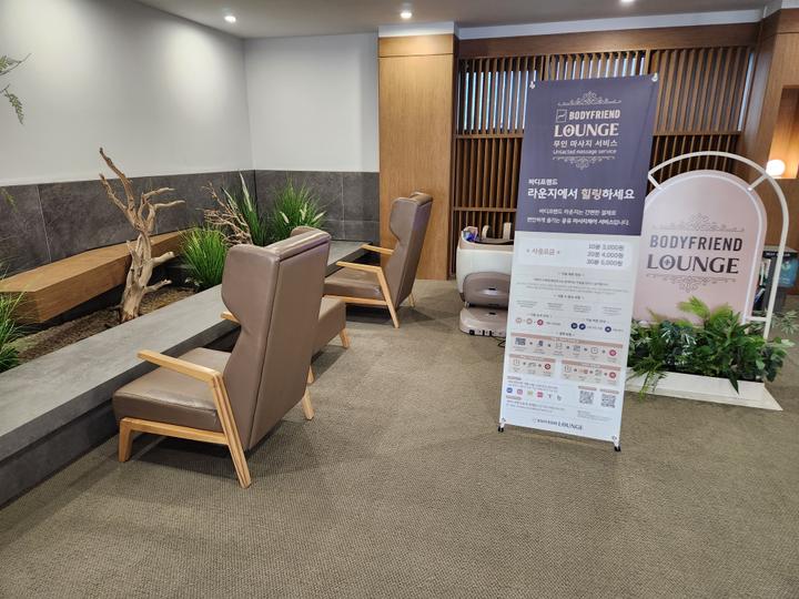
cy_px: 300
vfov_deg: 58.9
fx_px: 531
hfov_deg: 73.9
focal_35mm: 23
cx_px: 400
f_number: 1.8
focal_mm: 5.4
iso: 400
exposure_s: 1/120
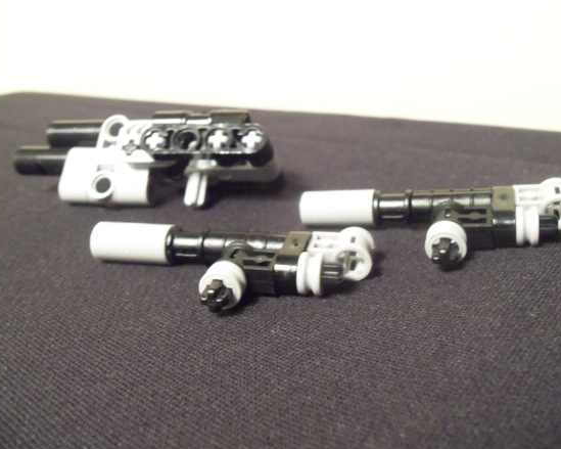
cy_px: 207
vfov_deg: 44.5
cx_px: 302
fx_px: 548
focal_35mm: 33
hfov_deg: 54.2
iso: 400
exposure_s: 1/20
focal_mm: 5.2
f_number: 3.4
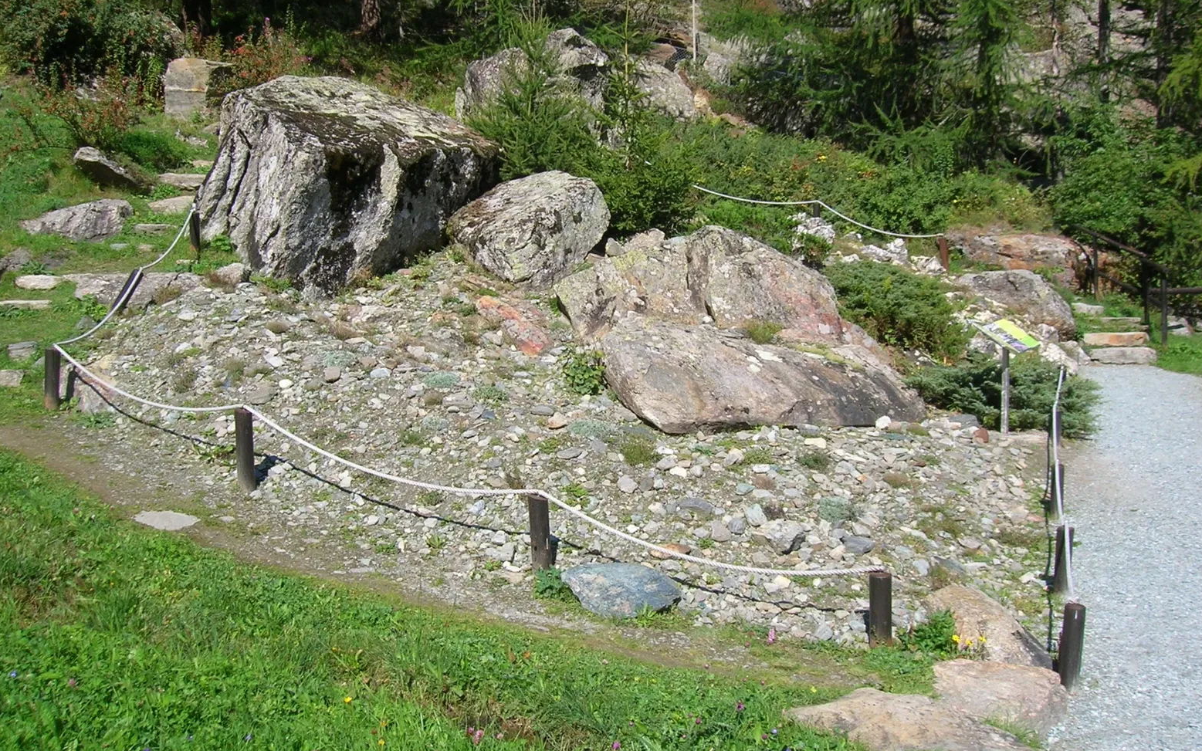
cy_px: 306
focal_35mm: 37
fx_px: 1212
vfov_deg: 34.3
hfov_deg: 52.7
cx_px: 591
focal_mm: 5.7
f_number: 4.9
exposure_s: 1/350
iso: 50
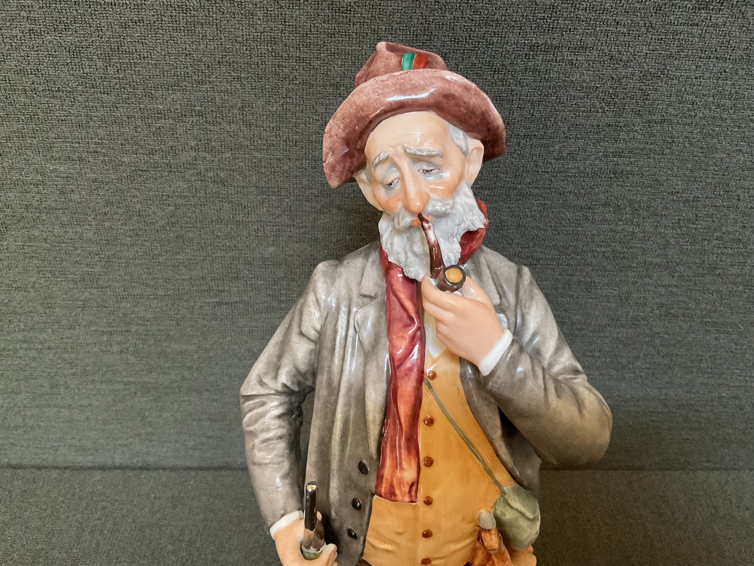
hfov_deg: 61.7
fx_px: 632
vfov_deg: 48.2
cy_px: 283
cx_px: 377
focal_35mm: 29
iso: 100
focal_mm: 3
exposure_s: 1/60
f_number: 1.8
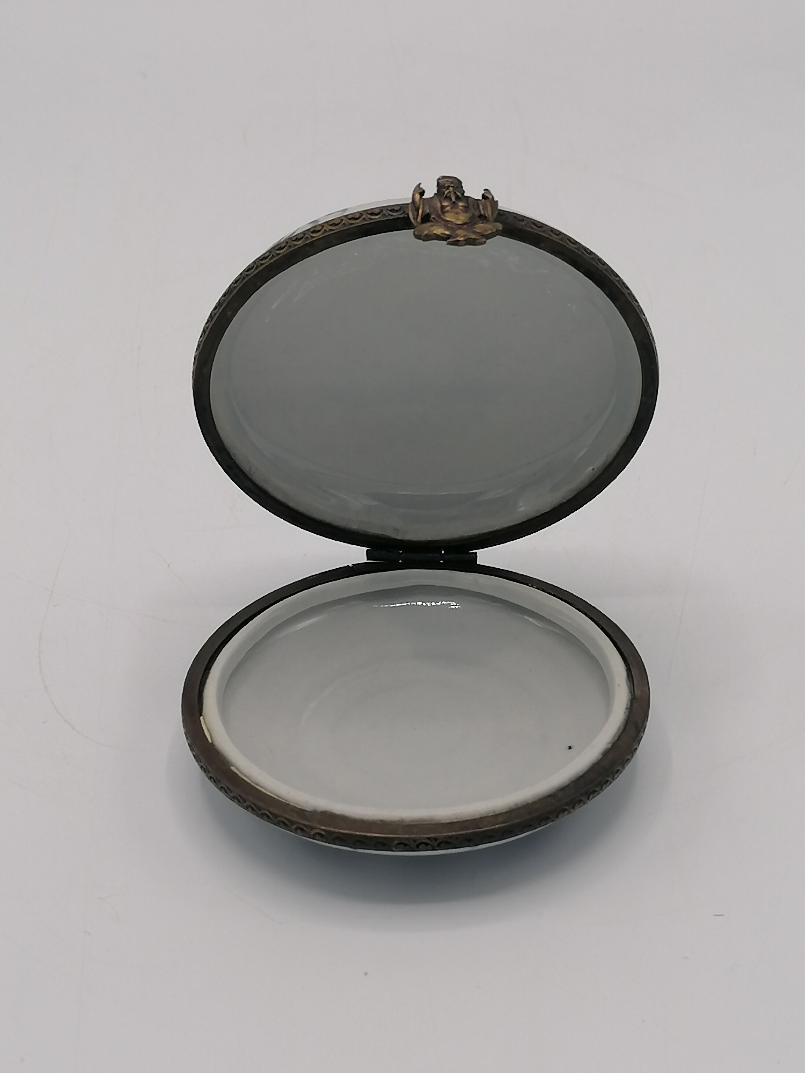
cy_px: 536
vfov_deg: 27.4
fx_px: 2201
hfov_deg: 20.7
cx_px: 402
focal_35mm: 71
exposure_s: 1/444
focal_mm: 4.75
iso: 50
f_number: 1.8
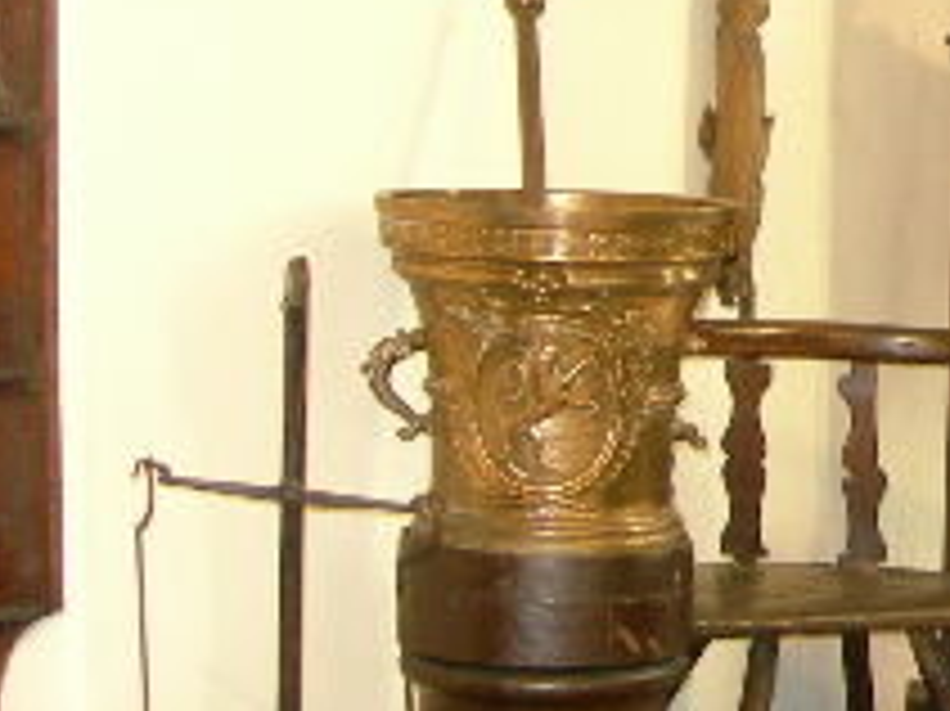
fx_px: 3648
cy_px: -43
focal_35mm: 133
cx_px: 1603
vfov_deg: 11.0
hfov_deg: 13.6
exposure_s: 1/6.7
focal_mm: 7.8
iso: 200
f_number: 2.8
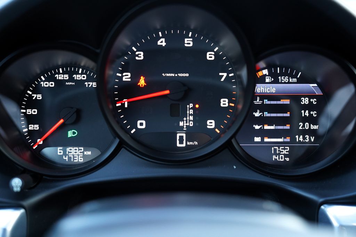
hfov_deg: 43.6
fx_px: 445
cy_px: 118
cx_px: 178
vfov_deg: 29.9
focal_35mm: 45
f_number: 2.8
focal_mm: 45
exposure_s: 1/60
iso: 2000
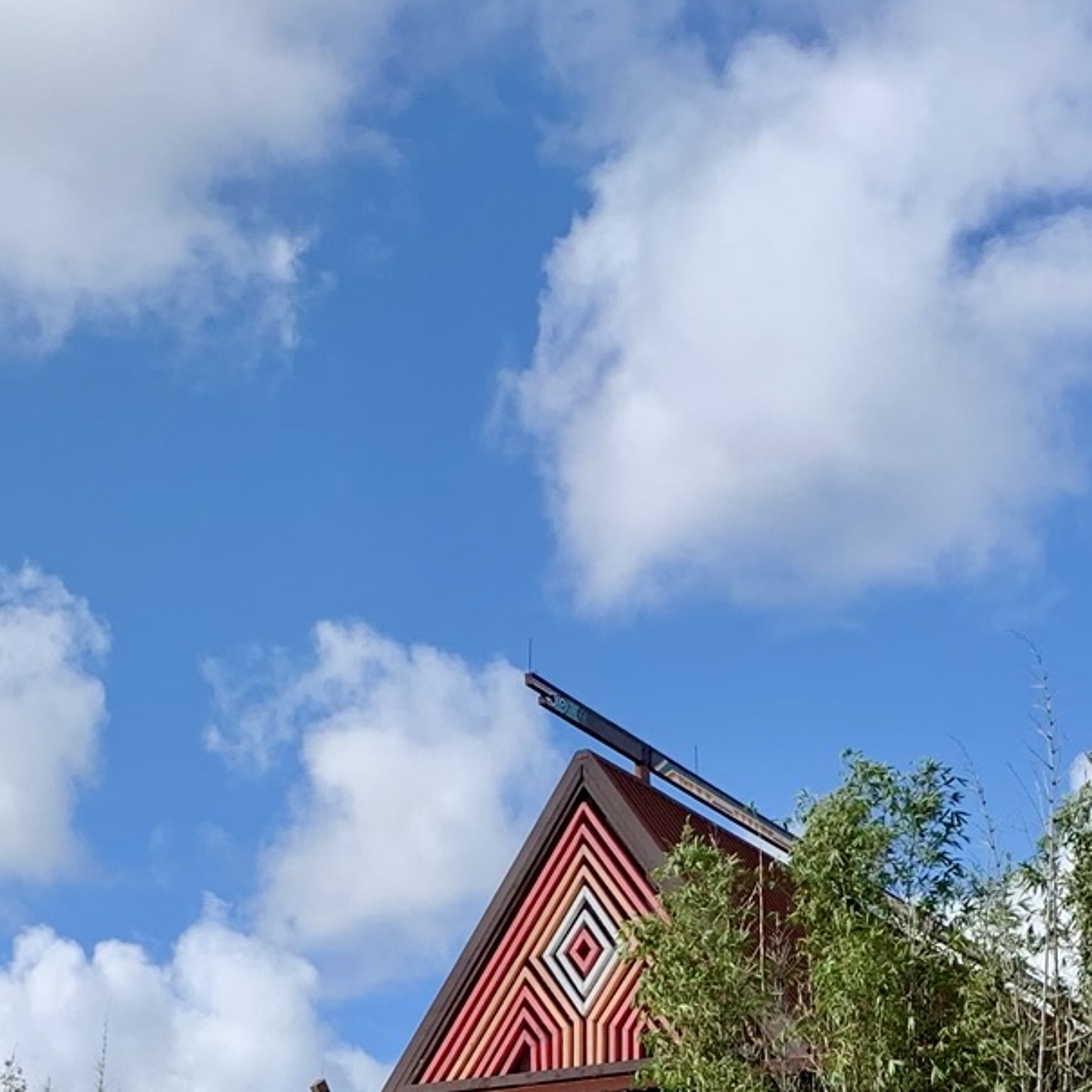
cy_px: 1348
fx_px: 2712
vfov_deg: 21.0
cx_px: 366
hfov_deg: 22.7
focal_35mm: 76
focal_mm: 4.25
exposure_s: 1/2114
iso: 25
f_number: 1.8
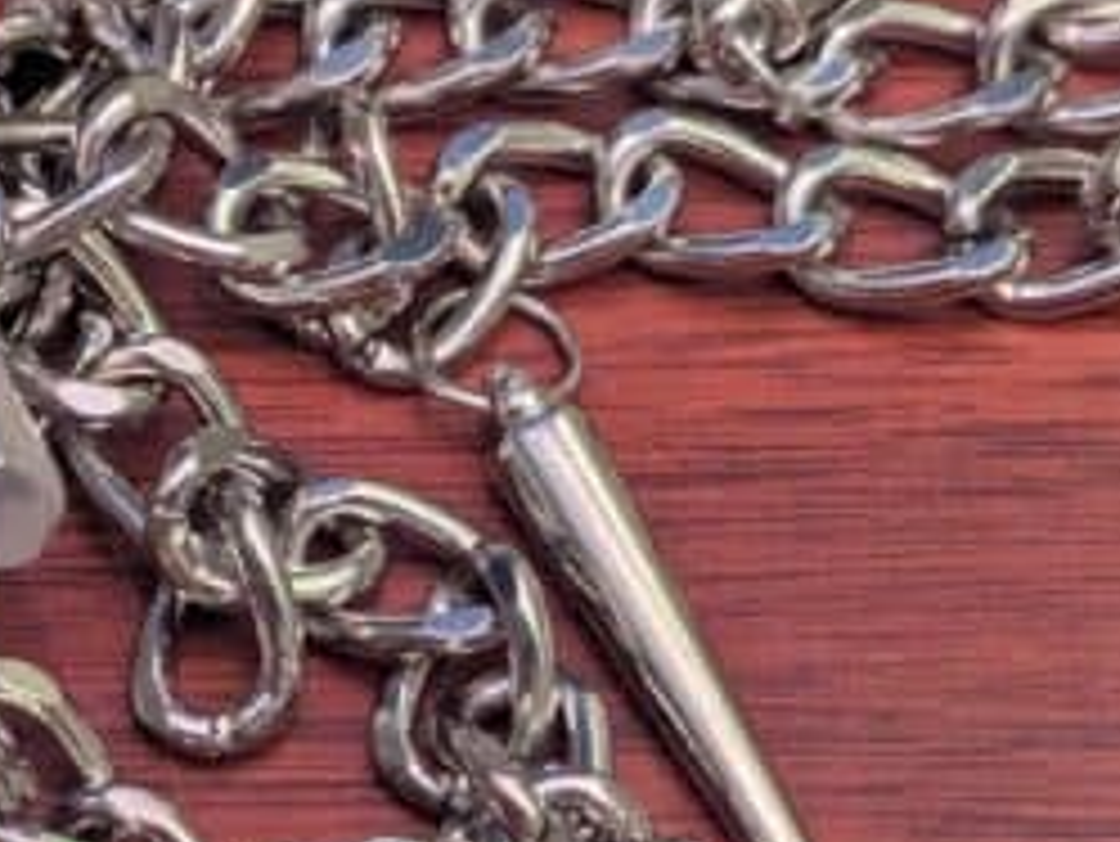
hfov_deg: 13.3
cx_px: 364
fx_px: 4791
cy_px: 482
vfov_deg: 10.0
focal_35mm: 148
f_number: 1.85
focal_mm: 6.81
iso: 404
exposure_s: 1/60
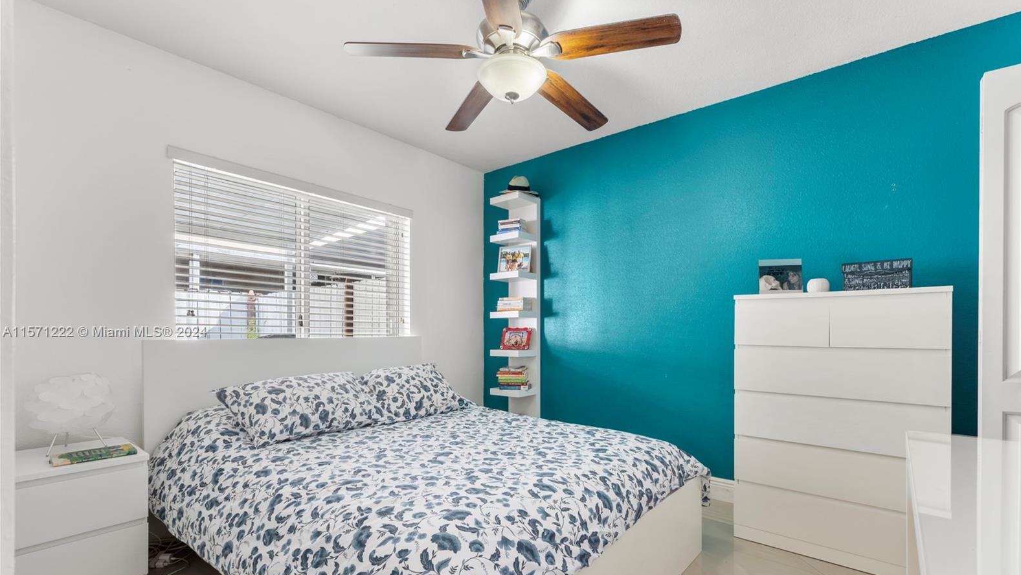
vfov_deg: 63.6
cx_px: 517
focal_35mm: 17
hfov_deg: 95.9
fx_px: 460
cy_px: 333
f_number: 9
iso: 250
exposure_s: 1/2
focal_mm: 16
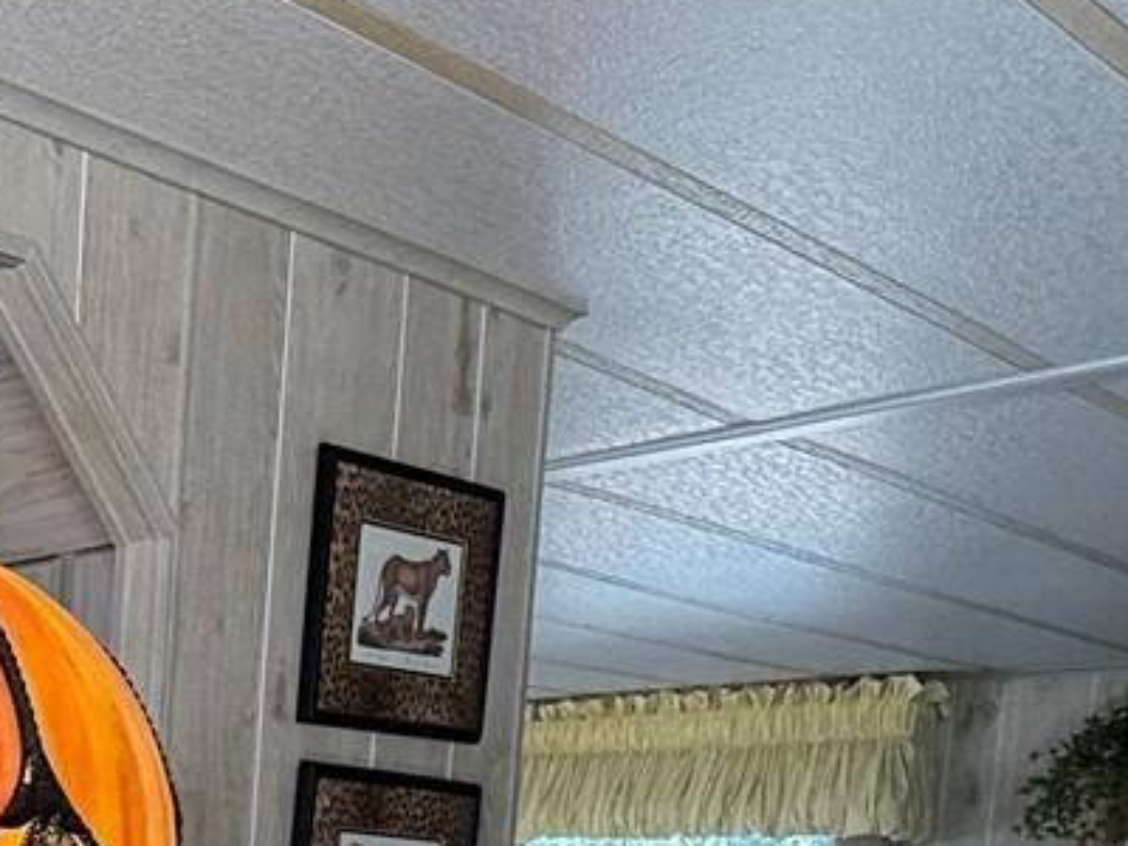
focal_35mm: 56
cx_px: -313
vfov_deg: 23.1
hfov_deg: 28.6
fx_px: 1825
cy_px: 1111
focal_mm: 2.22
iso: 160
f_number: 2.2
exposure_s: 1/120
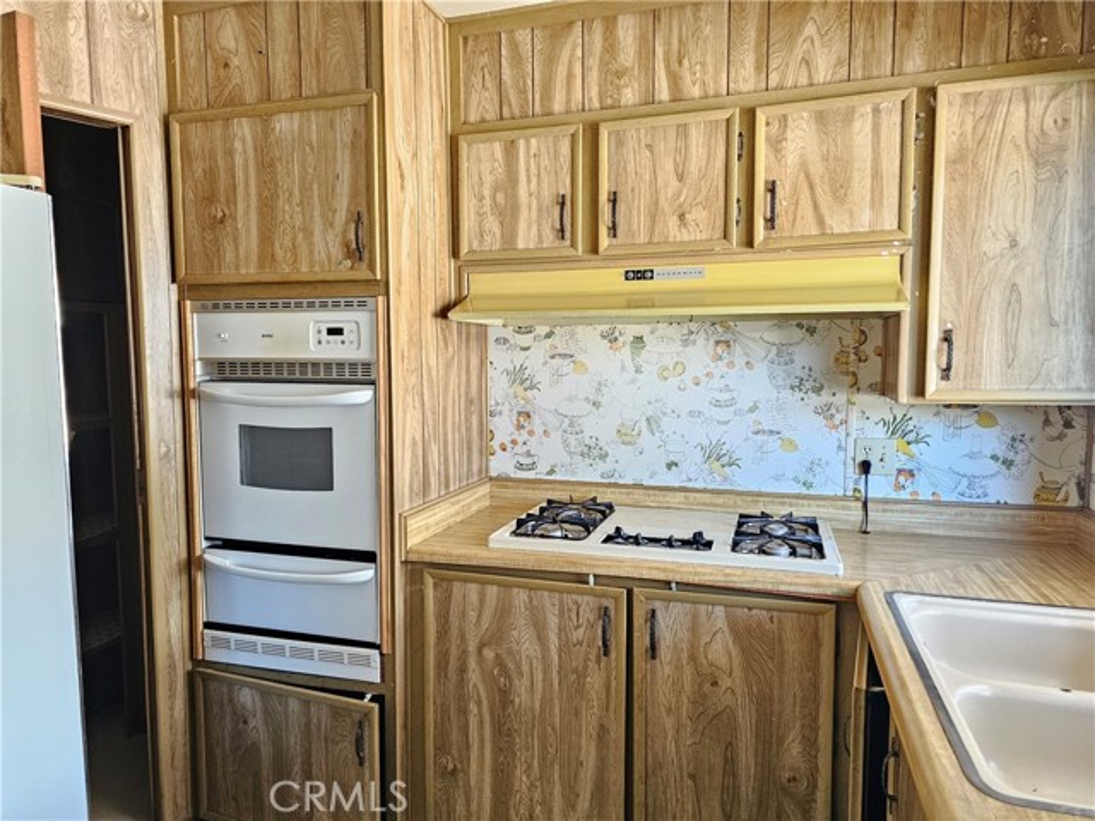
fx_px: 728
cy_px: 410
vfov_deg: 58.9
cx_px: 548
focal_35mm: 23
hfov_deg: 73.9
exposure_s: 1/120
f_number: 1.7
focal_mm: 6.3
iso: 640
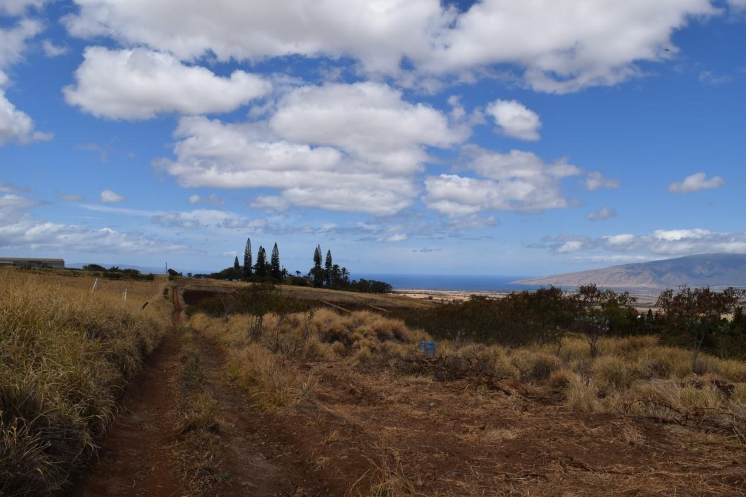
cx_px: 373
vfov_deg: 47.9
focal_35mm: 27
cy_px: 248
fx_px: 559
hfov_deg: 67.4
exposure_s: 1/500
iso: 200
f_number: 11
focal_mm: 18
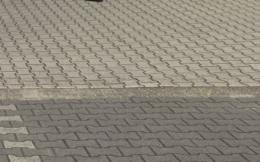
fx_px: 730
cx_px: -100
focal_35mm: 103
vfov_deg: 11.7
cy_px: -134
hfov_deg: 18.5
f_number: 1.8
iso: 20
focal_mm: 3.99
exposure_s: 1/2703
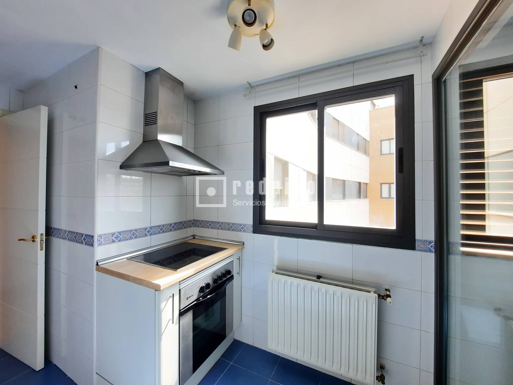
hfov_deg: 106.2
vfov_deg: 89.9
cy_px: 192
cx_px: 256
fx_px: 193
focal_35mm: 13
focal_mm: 1.74
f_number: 2.2
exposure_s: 1/50
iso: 50
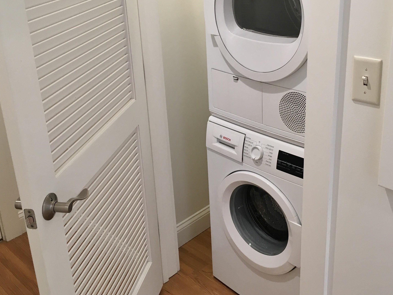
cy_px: 103
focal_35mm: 41
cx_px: 230
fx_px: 466
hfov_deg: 45.6
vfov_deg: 34.9
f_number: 2.2
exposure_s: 1/30
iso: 50
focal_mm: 4.15
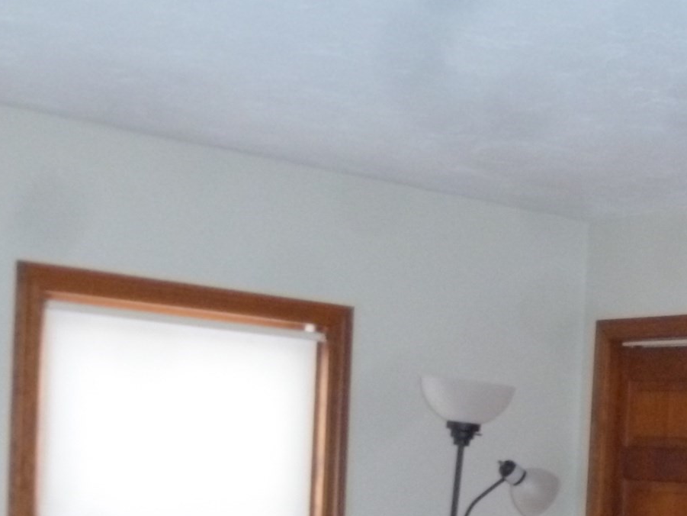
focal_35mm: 75
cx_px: 727
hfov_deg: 24.5
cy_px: 561
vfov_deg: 18.9
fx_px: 1489
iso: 500
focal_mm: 5.9
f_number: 3.6
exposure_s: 1/60
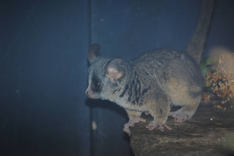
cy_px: 92
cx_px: 114
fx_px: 1373
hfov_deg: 9.7
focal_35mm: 211
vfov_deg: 6.5
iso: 200
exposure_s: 1/60
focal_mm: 116
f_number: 4.8
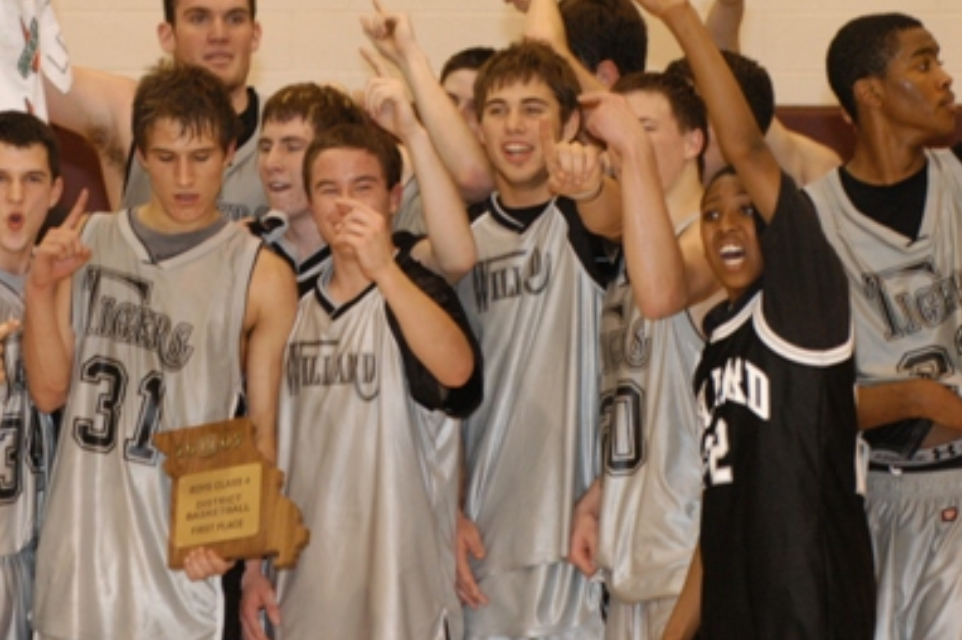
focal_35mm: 189
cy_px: 363
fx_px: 5046
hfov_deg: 10.9
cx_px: 280
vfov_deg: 7.3
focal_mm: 80
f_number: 3.5
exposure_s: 1/160
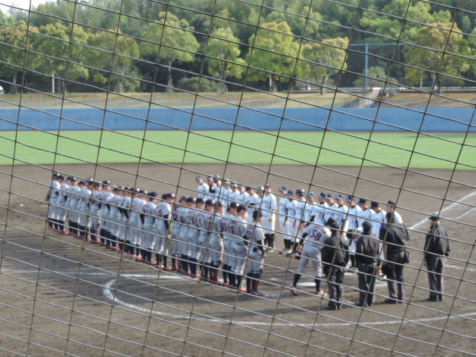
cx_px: 238
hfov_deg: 21.8
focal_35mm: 90
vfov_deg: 16.4
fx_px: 1238
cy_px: 178
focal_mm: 16
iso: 80
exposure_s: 1/125
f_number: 4.1
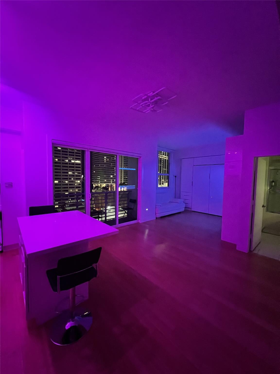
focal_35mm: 13
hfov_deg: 89.9
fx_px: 140
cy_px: 187
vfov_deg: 106.2
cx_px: 140
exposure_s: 1/29
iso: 2000
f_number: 1.8
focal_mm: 1.57
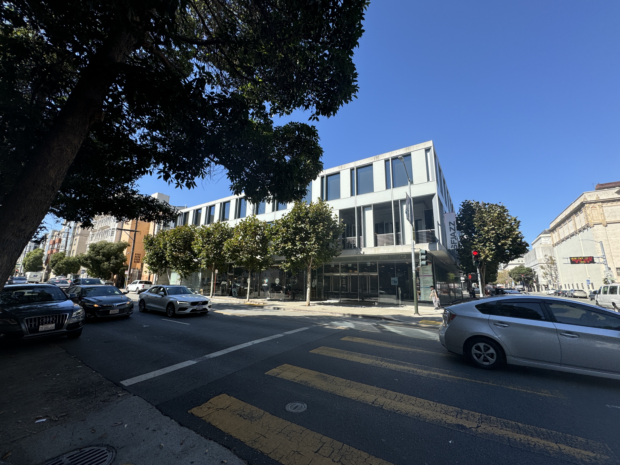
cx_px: 310
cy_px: 232
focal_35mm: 14
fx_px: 251
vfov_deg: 85.7
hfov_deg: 102.1
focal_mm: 2.22
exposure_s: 1/1063
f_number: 2.2
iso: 40
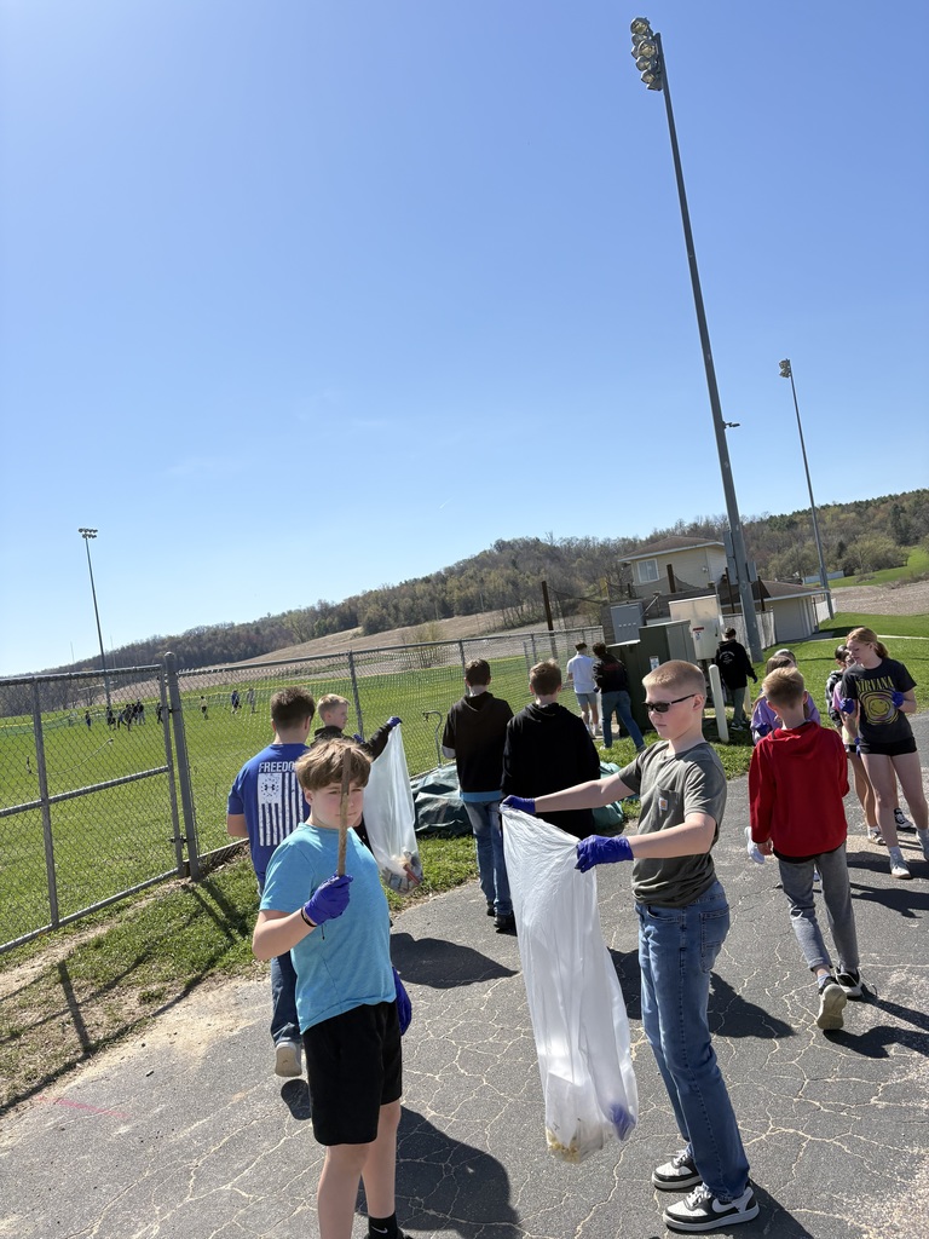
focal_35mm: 26
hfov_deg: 53.1
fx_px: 930
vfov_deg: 67.3
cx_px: 464
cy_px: 620
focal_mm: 5.96
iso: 50
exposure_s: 1/4608
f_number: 1.6
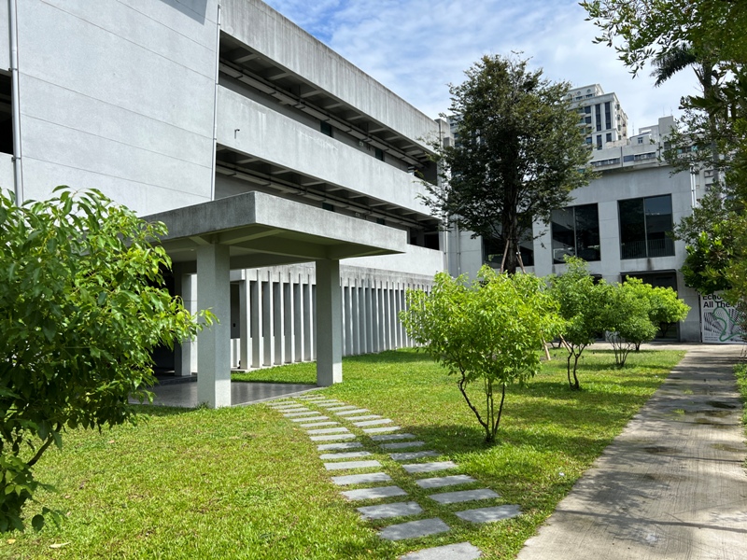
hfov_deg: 67.3
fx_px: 561
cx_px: 374
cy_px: 280
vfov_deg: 53.1
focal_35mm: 26
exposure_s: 1/5076
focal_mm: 5.7
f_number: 1.5
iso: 50
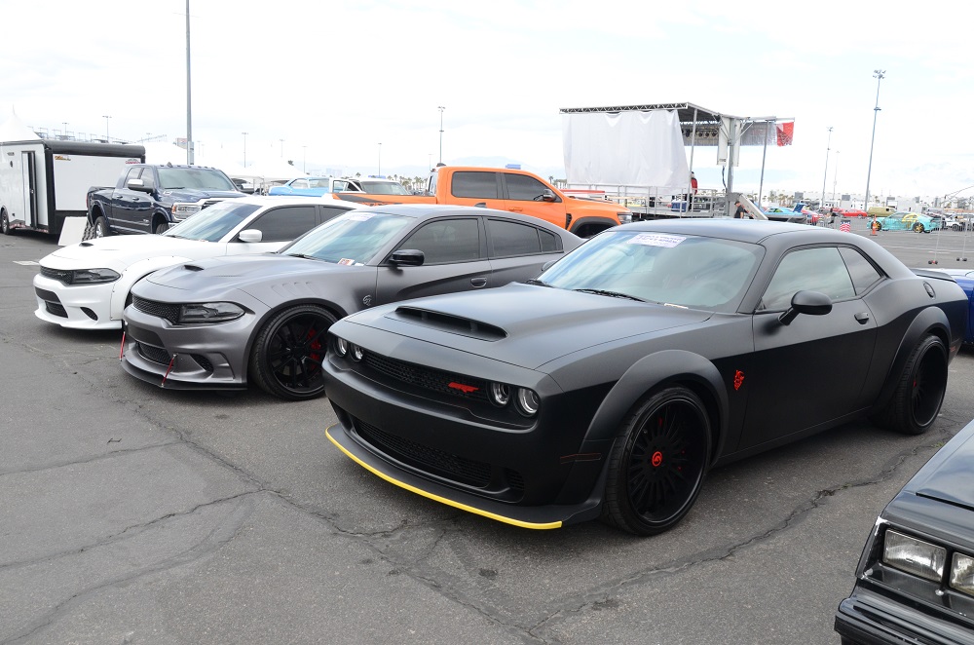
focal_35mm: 32
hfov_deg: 59.6
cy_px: 322
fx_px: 850
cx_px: 487
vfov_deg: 41.5
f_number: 10
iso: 1000
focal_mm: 21
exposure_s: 1/400
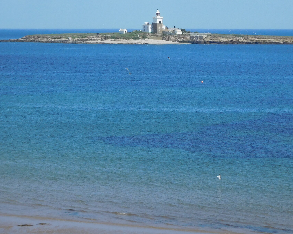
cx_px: 190
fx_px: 1431
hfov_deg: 11.7
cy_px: 69
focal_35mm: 165
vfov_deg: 9.4
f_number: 4.9
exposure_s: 1/1000
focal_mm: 20
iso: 125
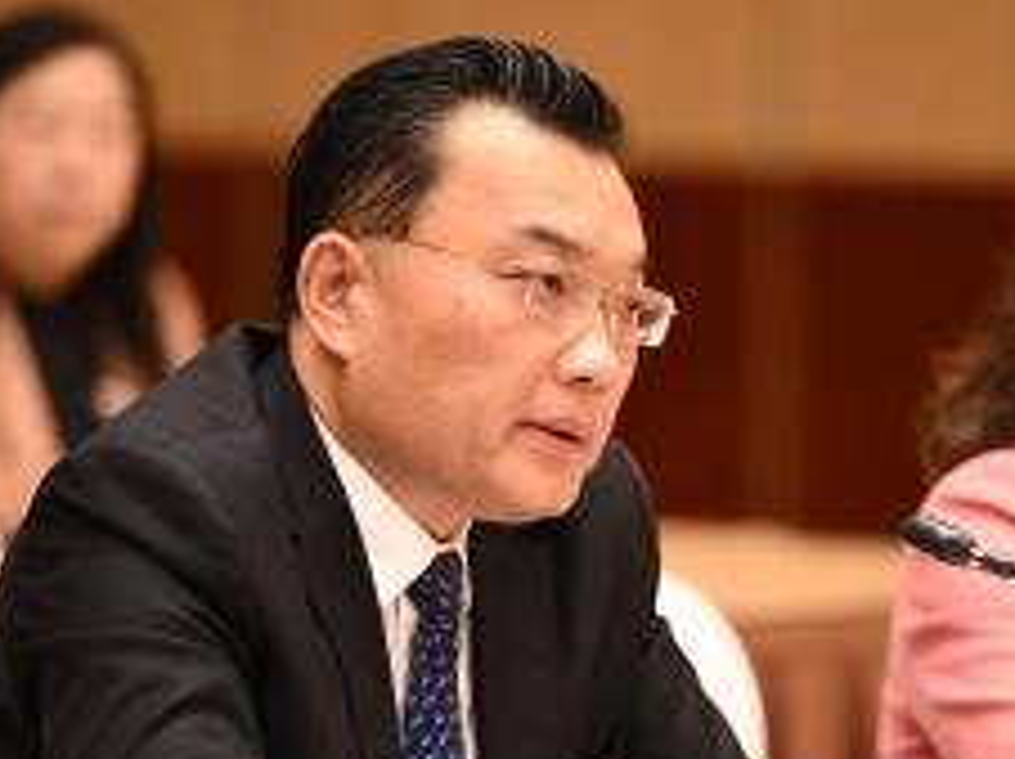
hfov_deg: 5.8
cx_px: 593
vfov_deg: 4.4
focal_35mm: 341
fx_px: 9988
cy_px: 487
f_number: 2.8
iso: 1000
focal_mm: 200
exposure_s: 1/200
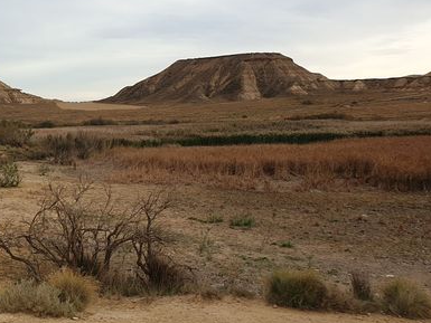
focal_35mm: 54
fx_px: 673
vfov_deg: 27.0
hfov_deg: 32.8
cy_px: 125
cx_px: 4
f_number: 2.4
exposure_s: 1/363
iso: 50
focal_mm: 4.3
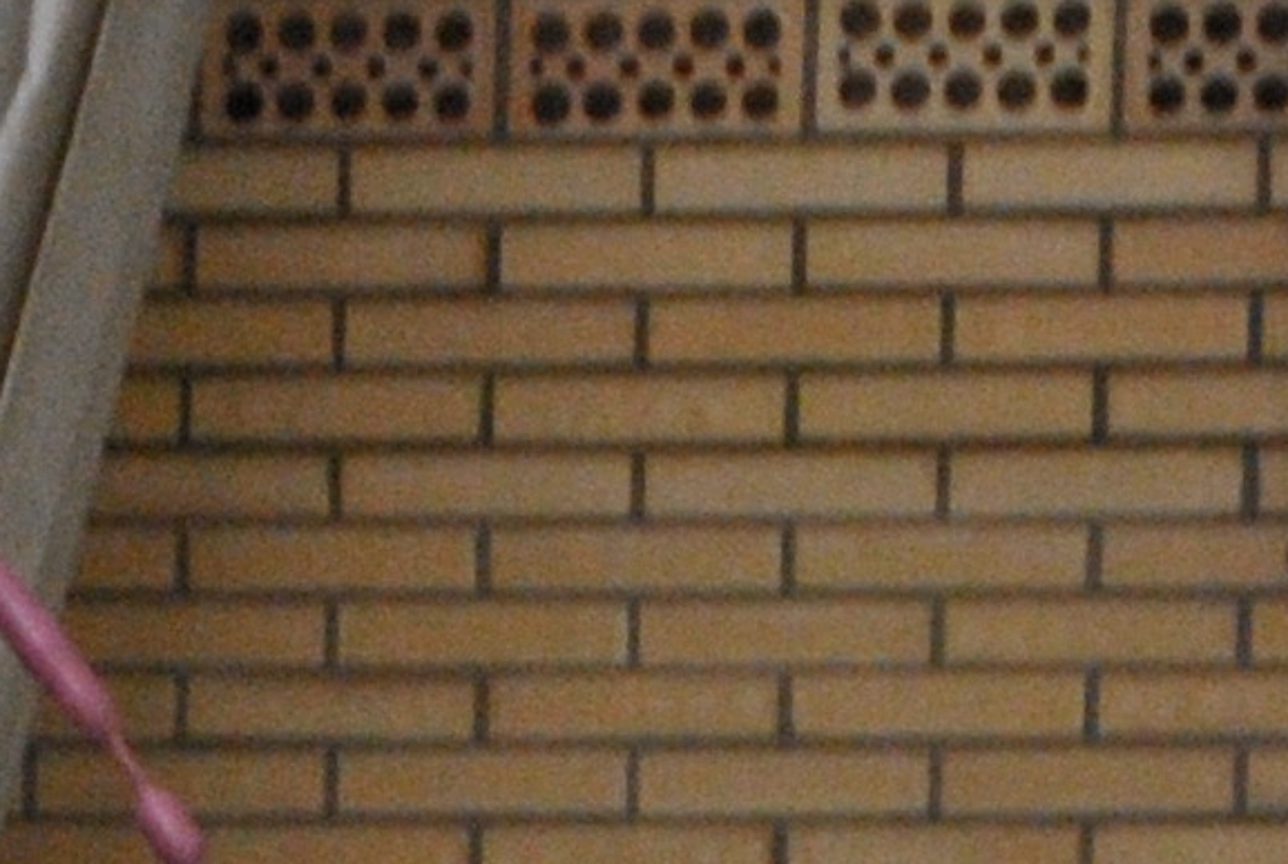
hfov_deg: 2.7
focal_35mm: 754
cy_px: 2873
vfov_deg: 1.8
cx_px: -350
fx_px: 27037
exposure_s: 1/250
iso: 800
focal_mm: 75
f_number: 5.3
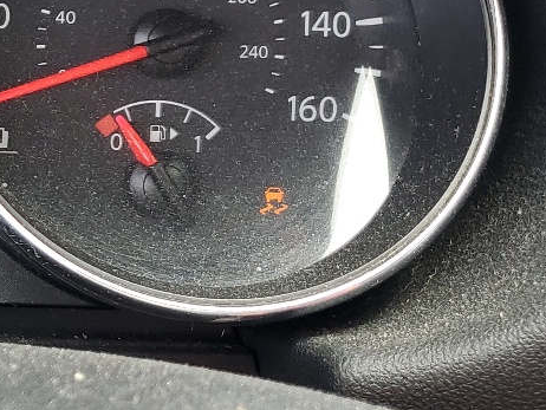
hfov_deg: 19.3
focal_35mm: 90
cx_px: -251
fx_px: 1420
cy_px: 110
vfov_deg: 16.4
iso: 50
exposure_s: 1/161
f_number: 1.5
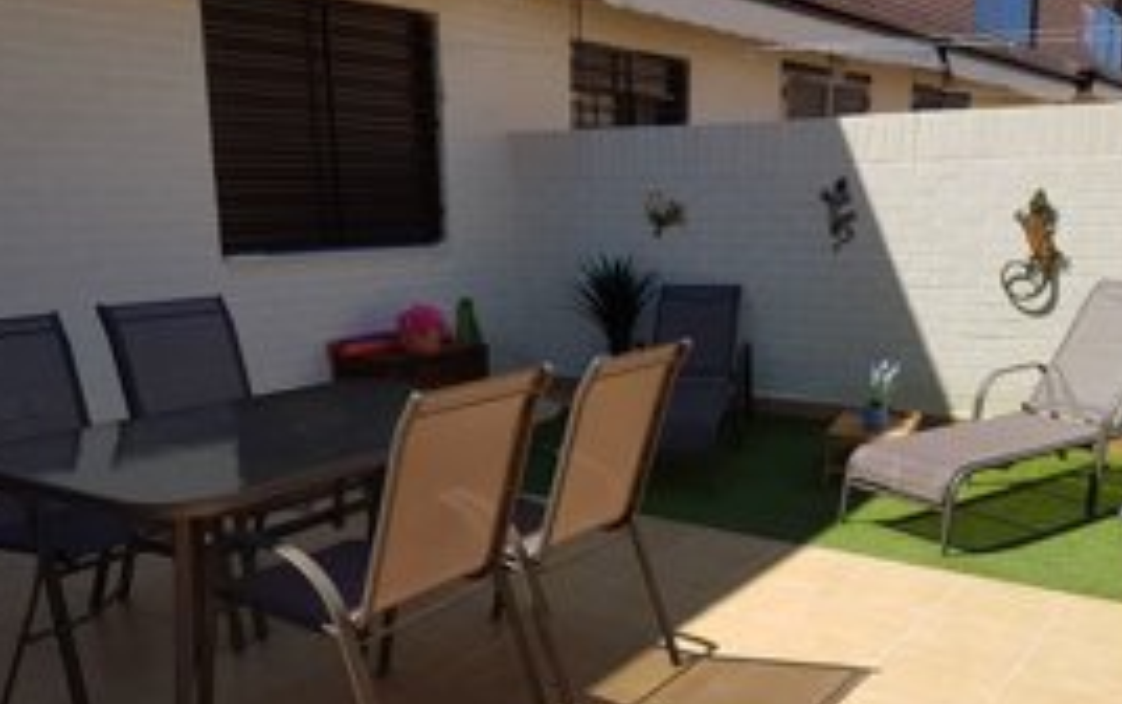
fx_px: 1132
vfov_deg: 34.3
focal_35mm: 37
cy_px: 440
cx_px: 657
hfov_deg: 52.4
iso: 40
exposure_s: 1/1892
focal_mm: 4.2
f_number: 1.7
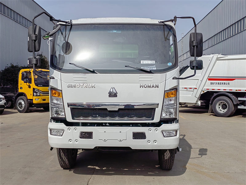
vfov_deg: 35.1
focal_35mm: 41
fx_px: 291
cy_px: 92
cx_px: 123
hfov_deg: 45.8
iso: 50
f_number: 1.9
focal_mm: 5.52
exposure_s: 1/6849
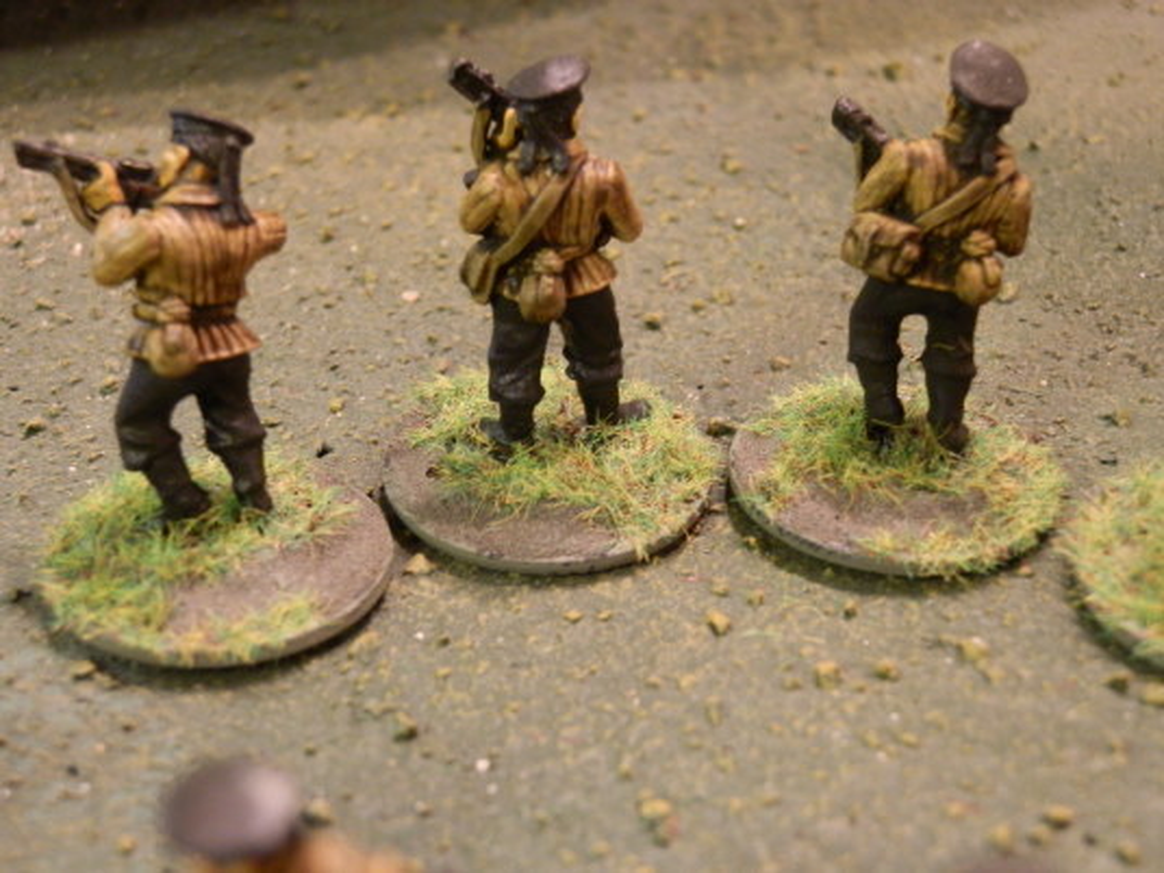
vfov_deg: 24.0
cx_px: 582
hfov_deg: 31.7
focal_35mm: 61
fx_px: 2051
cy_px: 436
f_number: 3.7
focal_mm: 10.99
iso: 320
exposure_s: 1/8
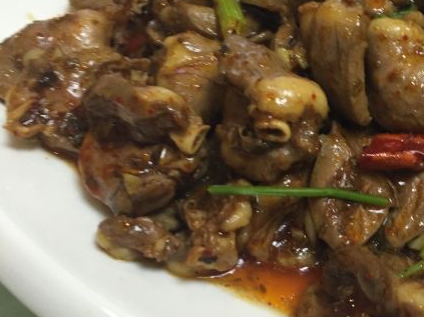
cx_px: 345
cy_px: 124
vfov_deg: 30.2
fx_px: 588
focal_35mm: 48
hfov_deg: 38.1
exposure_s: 1/33
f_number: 2.2
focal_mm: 4.15
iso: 250
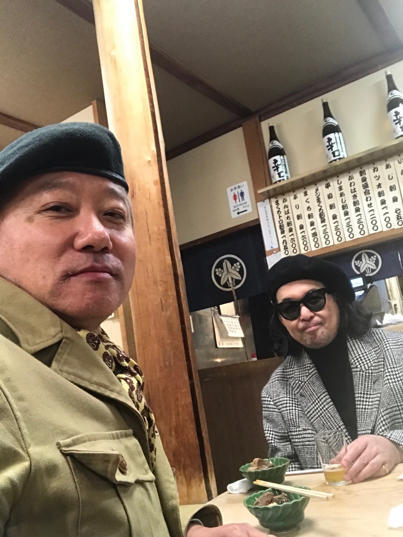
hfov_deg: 44.2
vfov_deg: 56.8
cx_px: 202
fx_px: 496
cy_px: 268
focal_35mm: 32
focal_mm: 2.87
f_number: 2.2
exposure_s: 1/25
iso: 200
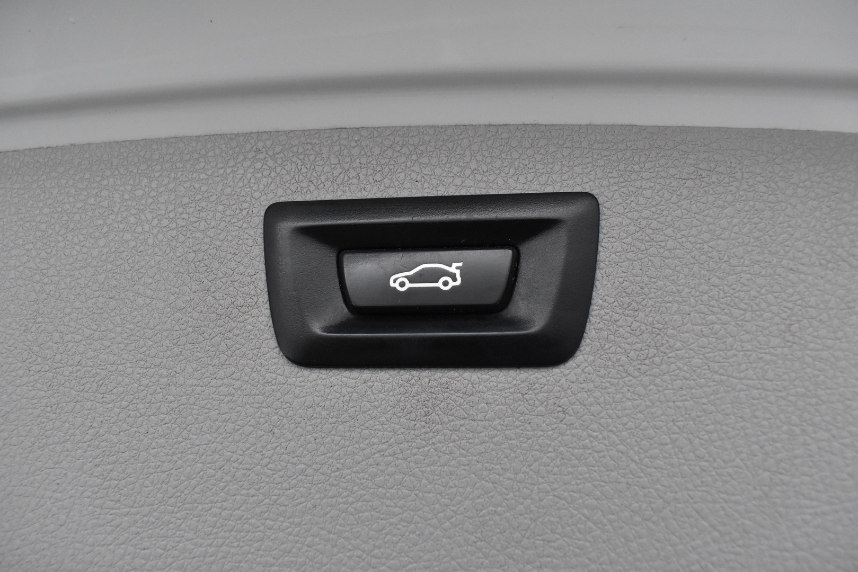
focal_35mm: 27
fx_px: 644
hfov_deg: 67.4
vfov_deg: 47.9
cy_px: 286
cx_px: 429
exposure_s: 1/160
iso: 3200
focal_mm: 18
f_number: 6.3
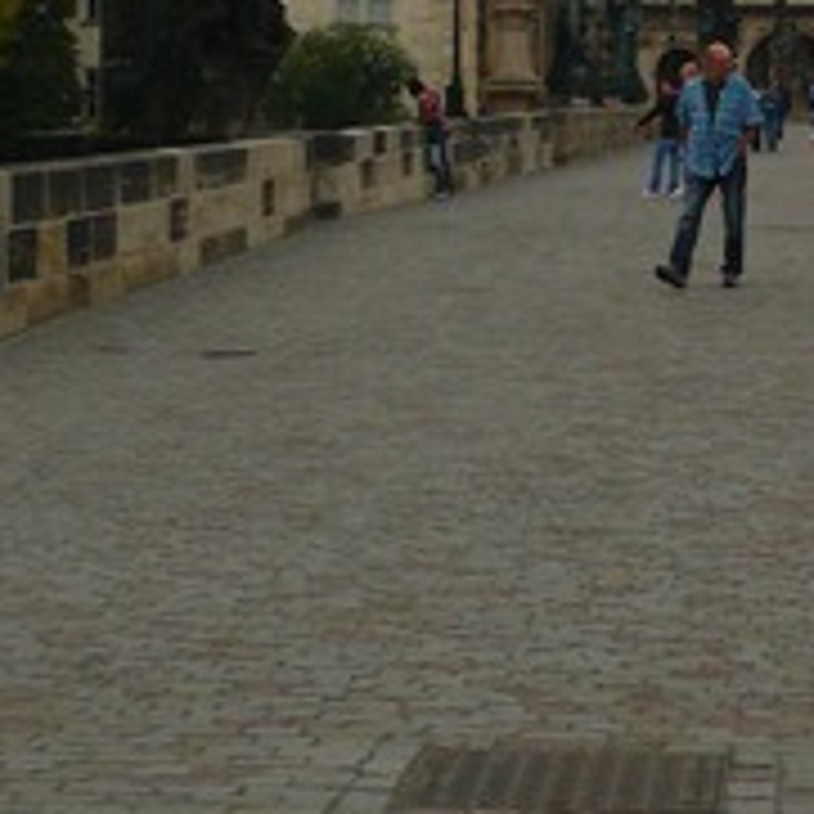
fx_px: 3804
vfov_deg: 12.1
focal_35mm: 143
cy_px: 27
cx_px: 715
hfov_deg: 12.1
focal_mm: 8.3
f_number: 2.8
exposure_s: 1/100
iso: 100
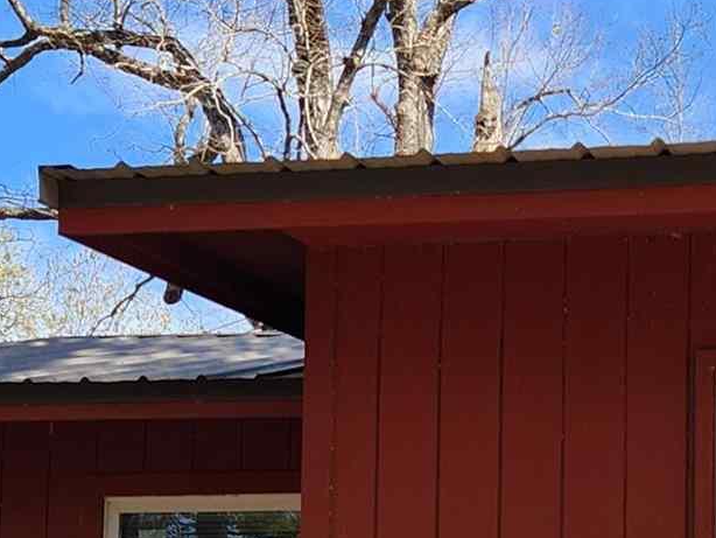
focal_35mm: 115
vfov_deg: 12.4
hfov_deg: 17.0
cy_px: 749
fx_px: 2380
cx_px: 534
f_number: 1.8
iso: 20
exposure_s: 1/647
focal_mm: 5.4
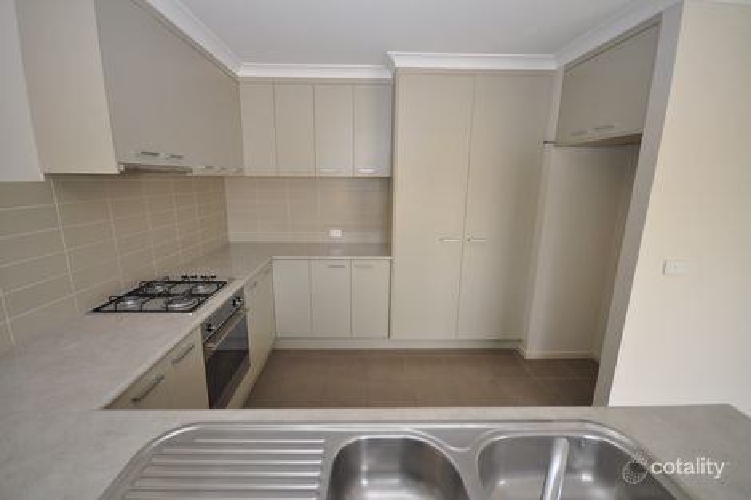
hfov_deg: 100.4
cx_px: 376
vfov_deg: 77.3
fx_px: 313
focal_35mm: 15
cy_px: 250
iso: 720
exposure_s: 1/60
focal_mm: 10
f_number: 4
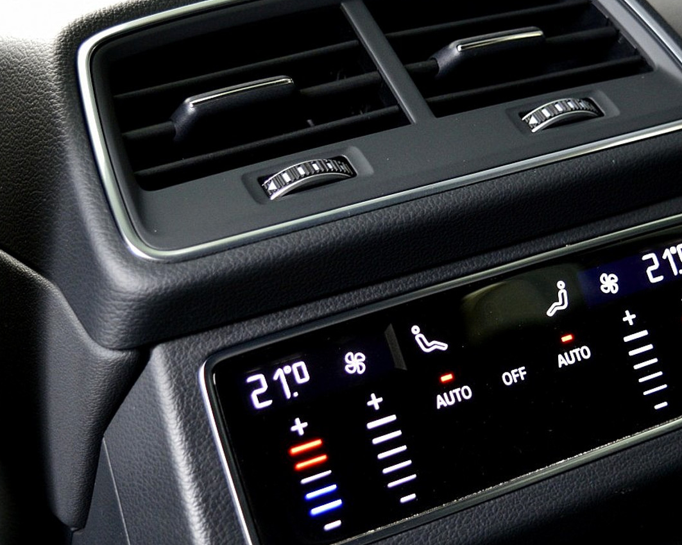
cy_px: 265
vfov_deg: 19.4
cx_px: 483
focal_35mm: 79
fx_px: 1591
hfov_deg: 24.0
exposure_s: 1/40
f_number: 4.2
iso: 800
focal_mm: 31
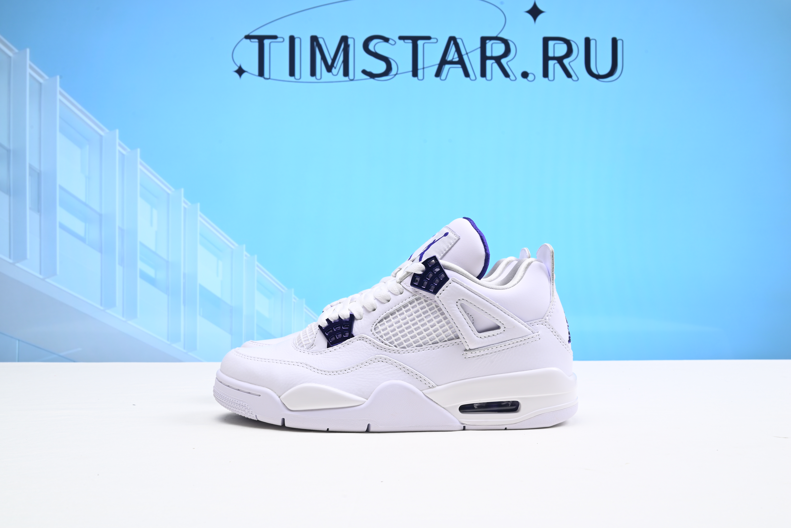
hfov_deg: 51.9
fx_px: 813
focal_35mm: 37
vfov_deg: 36.0
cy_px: 264
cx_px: 396
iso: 100
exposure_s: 1/2
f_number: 16
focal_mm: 37
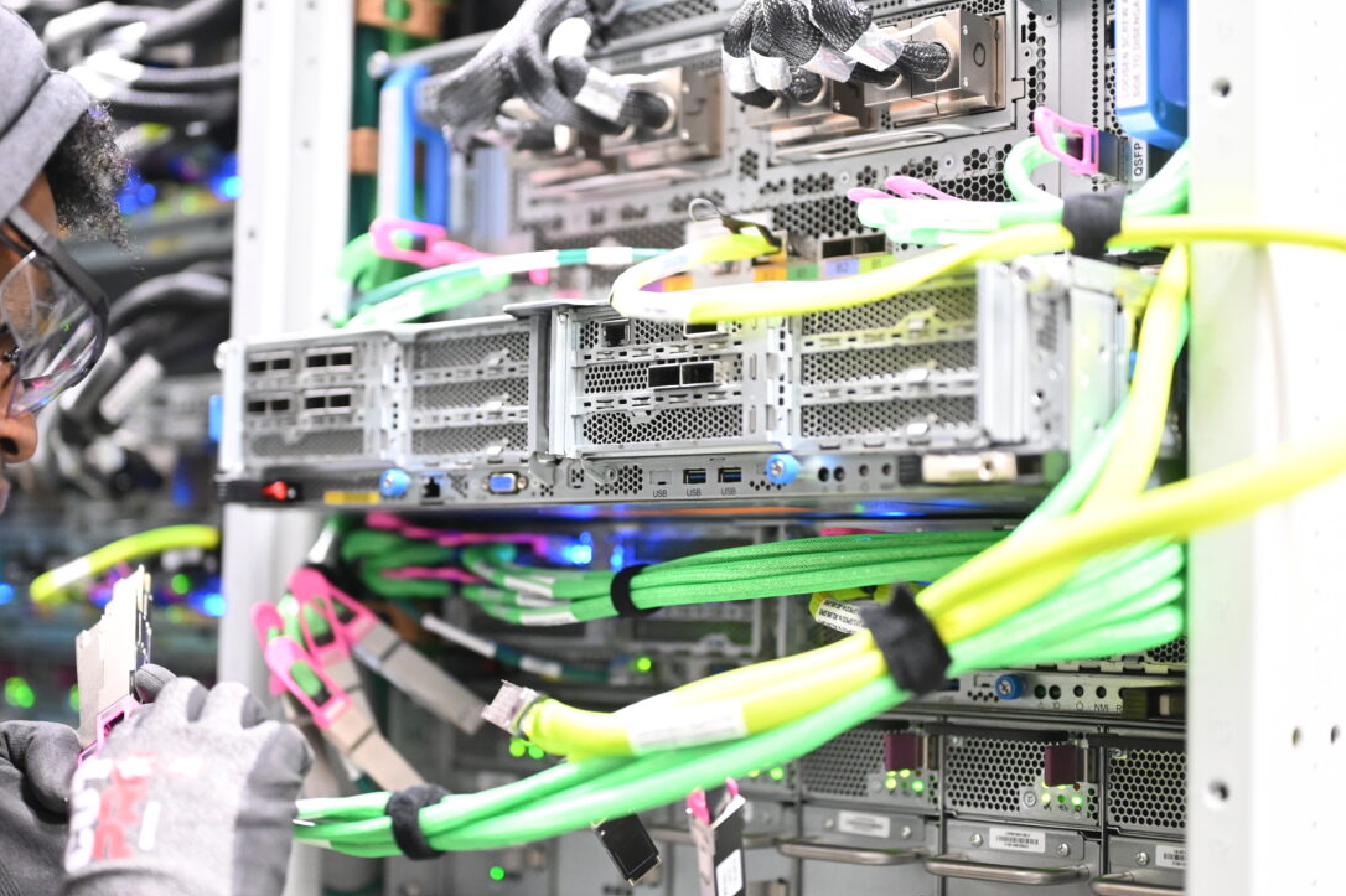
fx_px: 2167
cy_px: 446
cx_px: 601
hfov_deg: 34.5
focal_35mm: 58
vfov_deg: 23.4
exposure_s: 1/180
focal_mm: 50
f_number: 2
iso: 6400
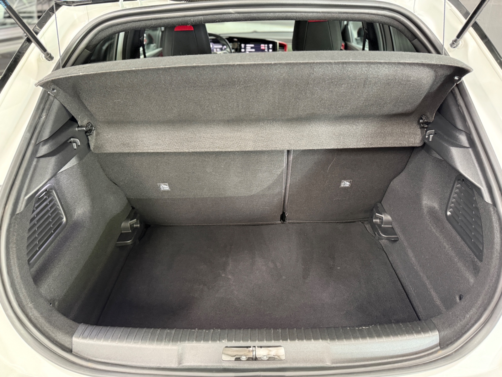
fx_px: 348
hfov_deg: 71.6
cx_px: 251
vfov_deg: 56.8
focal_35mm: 24
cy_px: 188
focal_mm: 6.76
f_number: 1.78
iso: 640
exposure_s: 1/33
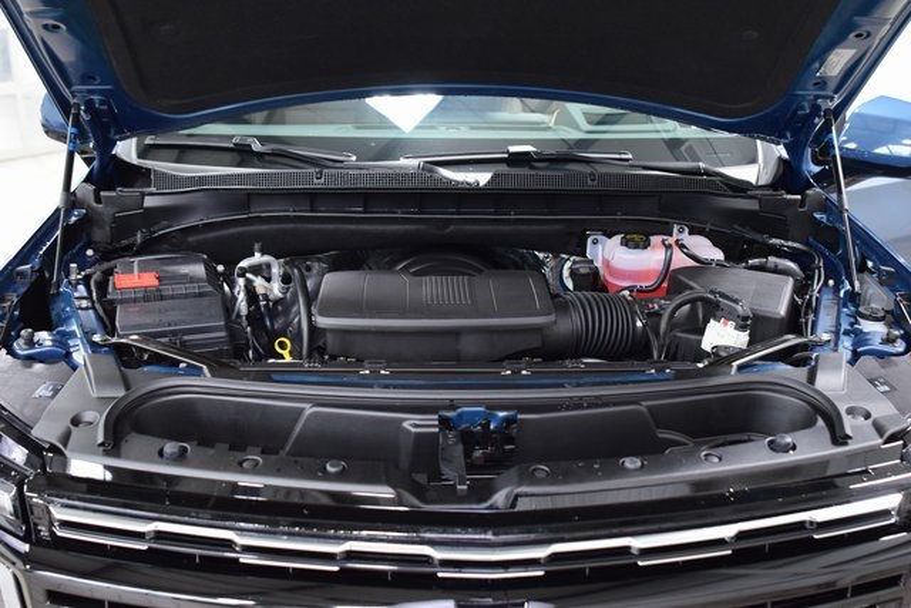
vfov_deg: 36.9
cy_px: 304
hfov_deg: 53.1
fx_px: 911
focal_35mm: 36
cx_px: 456
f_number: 2.8
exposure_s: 1/50
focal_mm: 24
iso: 1600
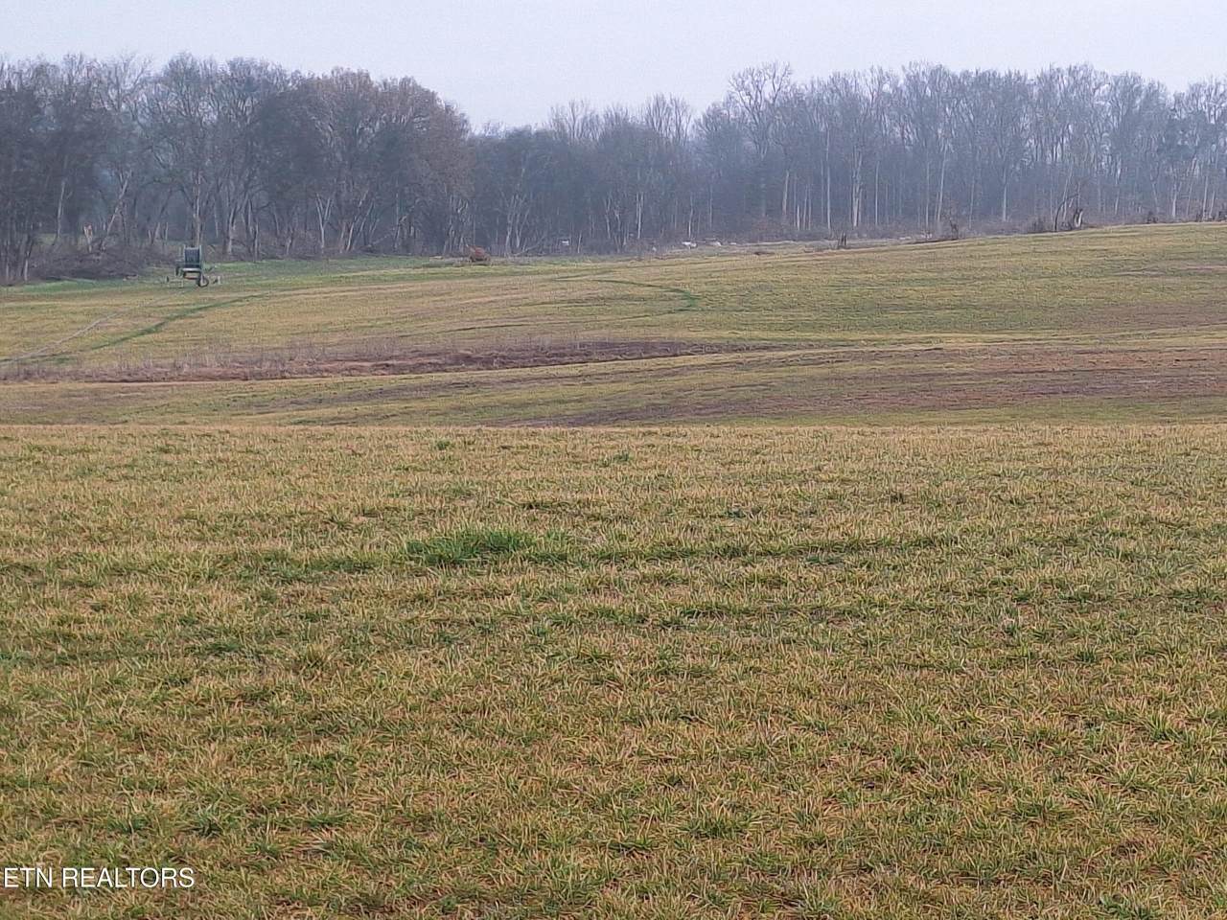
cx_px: 614
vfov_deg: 58.9
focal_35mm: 23
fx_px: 815
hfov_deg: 73.9
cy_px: 460
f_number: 1.8
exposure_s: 1/219
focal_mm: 5.54
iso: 25
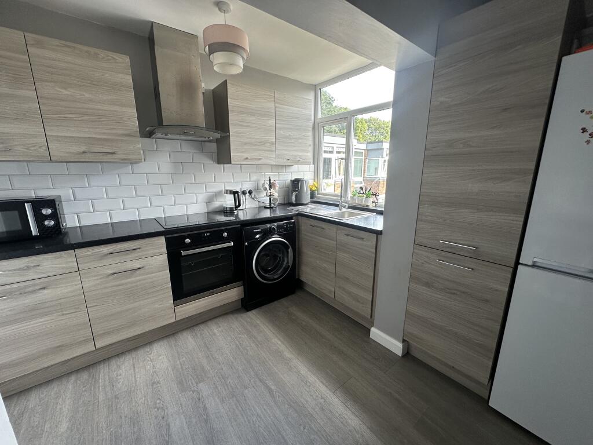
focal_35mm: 14
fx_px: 240
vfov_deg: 85.7
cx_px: 296
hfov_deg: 102.1
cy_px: 222
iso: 64
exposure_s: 1/99
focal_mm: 2.22
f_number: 2.2
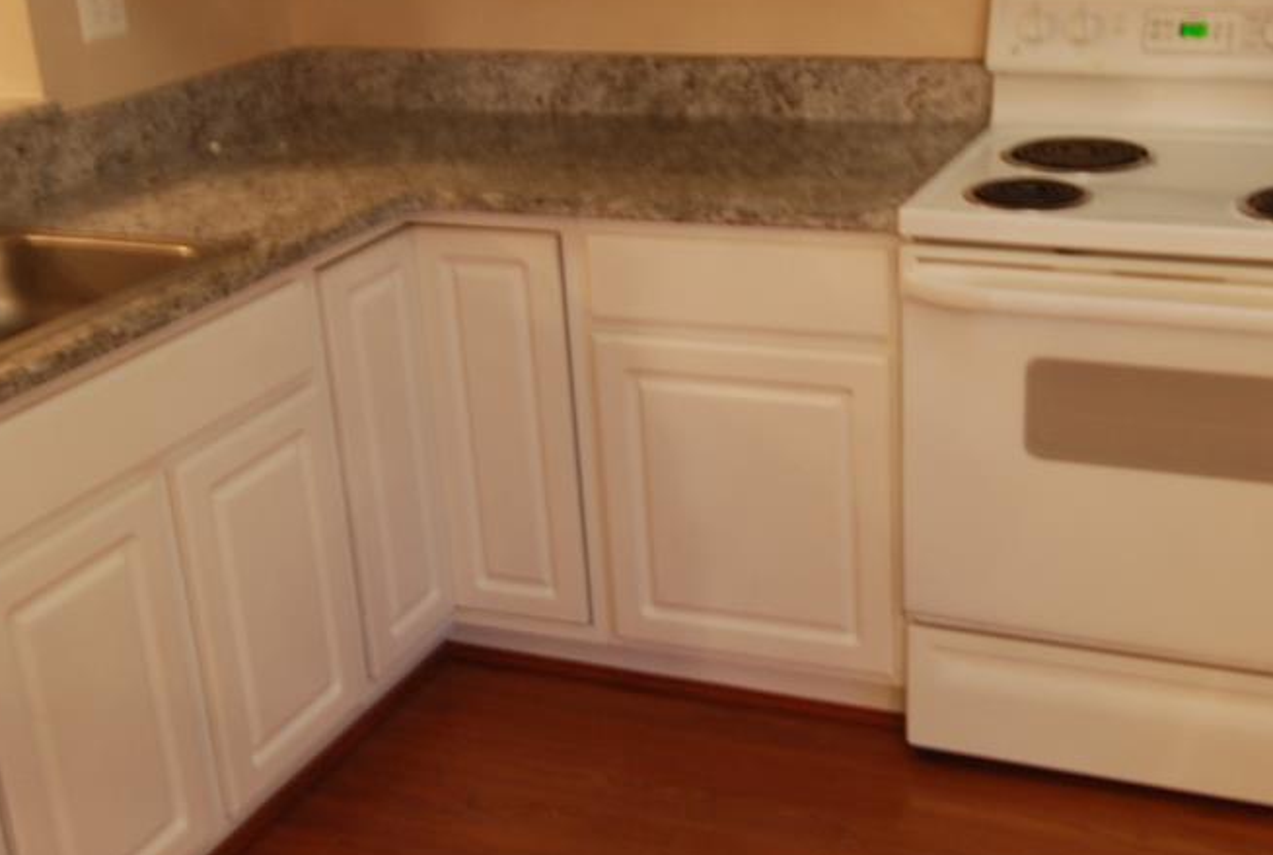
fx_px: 1665
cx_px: 779
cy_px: 411
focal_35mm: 47
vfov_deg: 28.8
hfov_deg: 41.6
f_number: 4
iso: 200
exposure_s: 1/3
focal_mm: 10
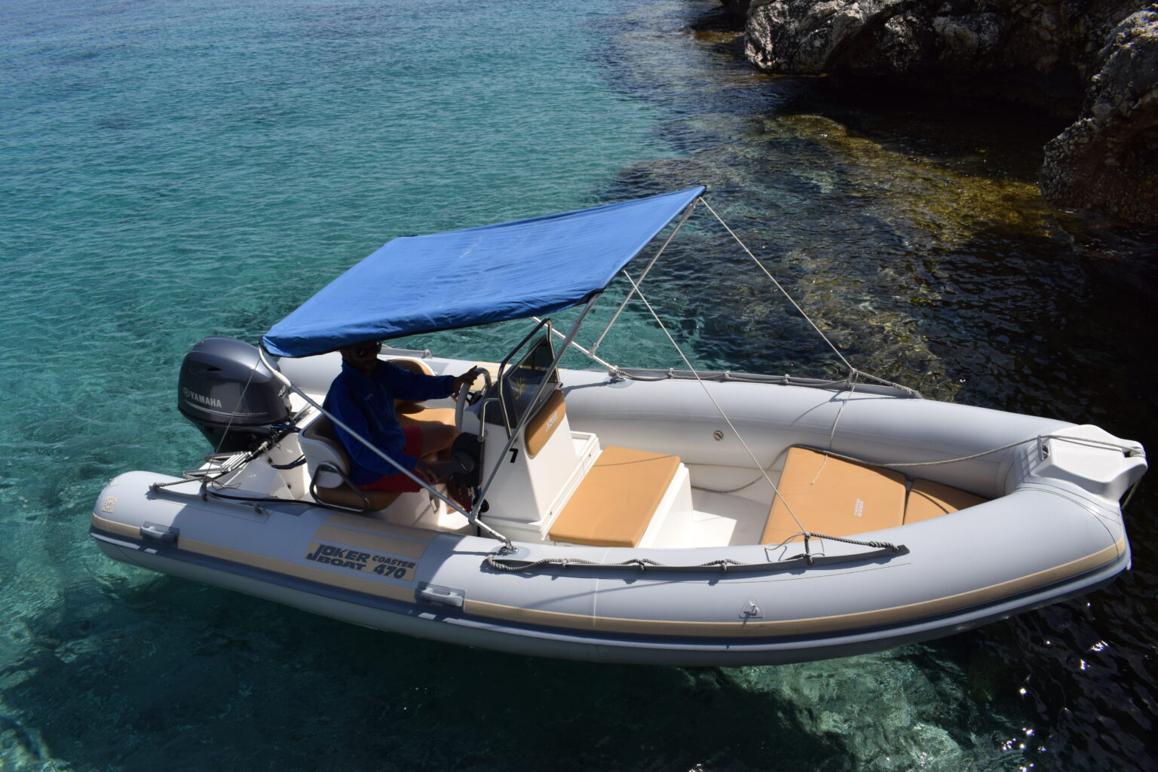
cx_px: 579
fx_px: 868
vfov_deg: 47.9
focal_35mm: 27
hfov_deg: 67.4
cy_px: 386
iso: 200
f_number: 11
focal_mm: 18
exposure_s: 1/500
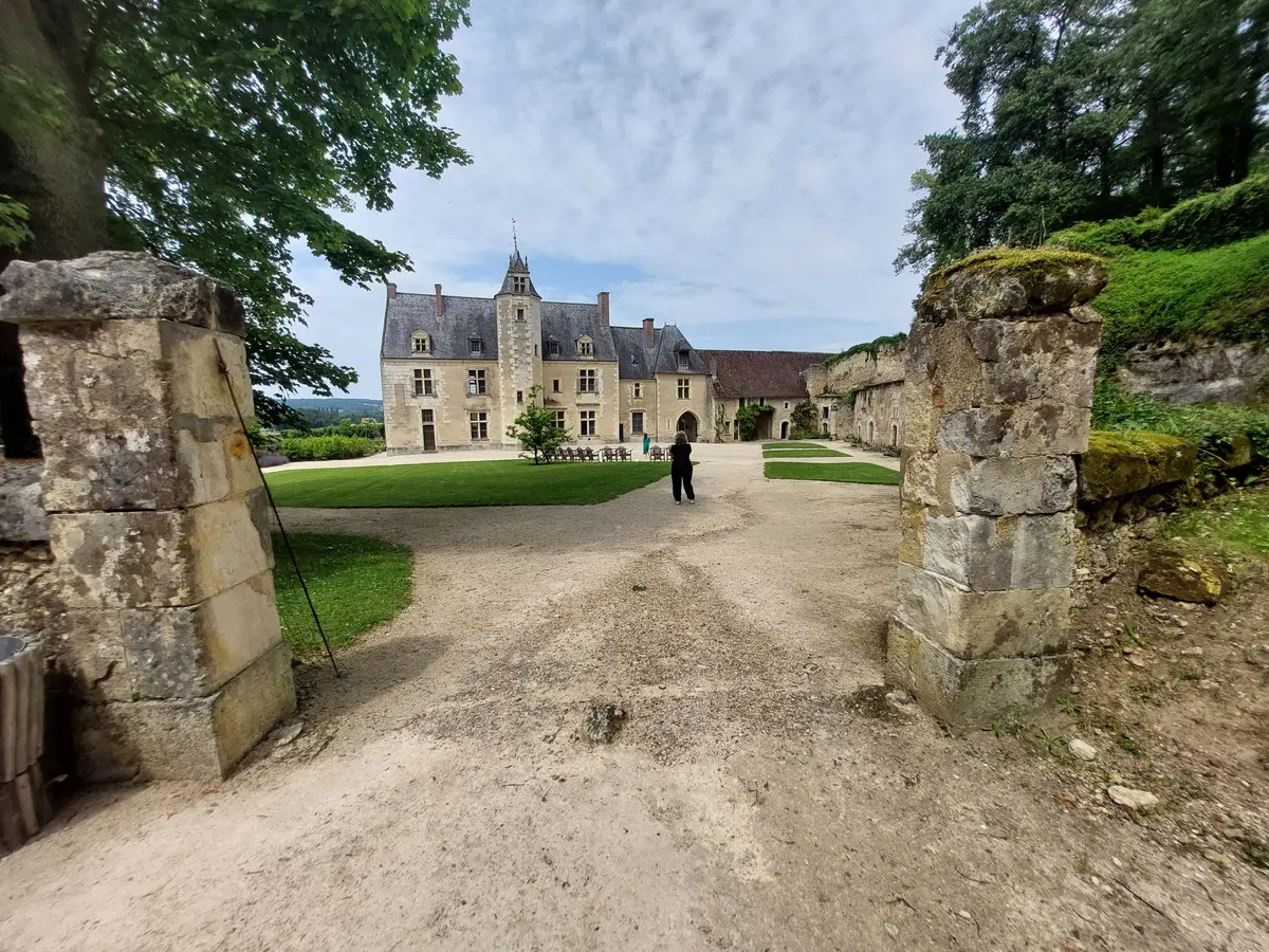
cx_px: 634
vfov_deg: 89.9
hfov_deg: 106.2
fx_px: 477
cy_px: 476
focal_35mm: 13
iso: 50
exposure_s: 1/1744
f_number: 2.2
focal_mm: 1.74
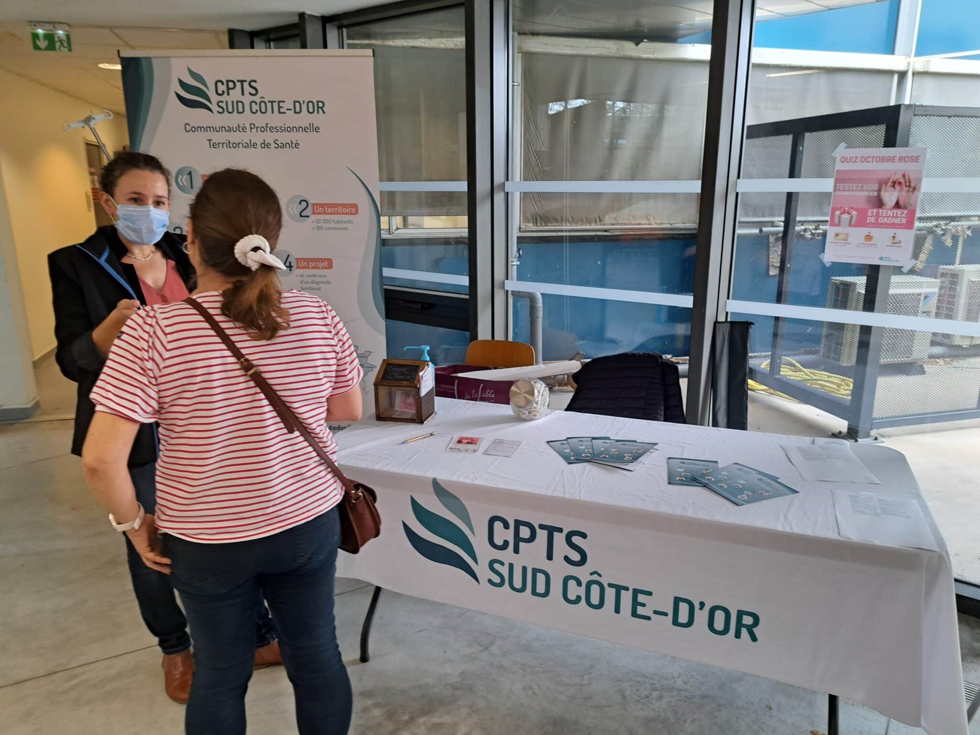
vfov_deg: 56.8
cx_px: 490
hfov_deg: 71.6
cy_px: 368
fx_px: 679
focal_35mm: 24
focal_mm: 5.23
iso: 100
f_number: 1.8
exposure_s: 1/50
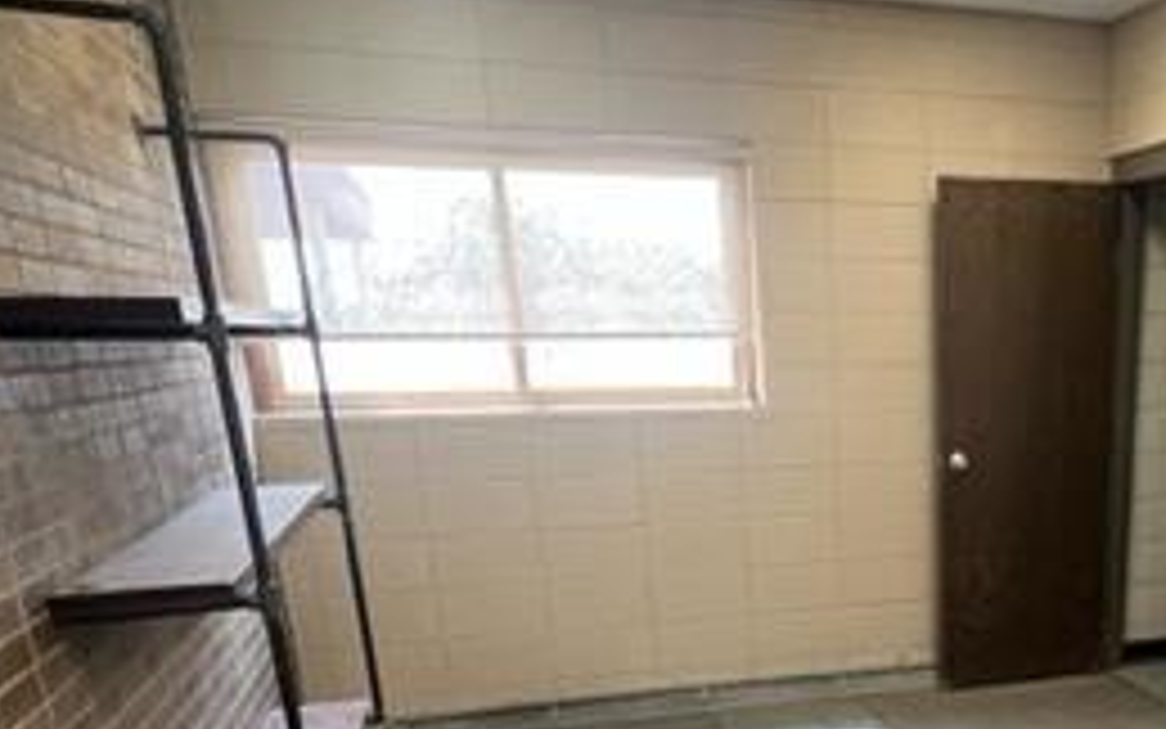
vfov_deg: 33.8
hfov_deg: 52.5
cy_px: 742
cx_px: 954
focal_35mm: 34
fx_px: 1081
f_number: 1.8
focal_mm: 1.57
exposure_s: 1/60
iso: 200
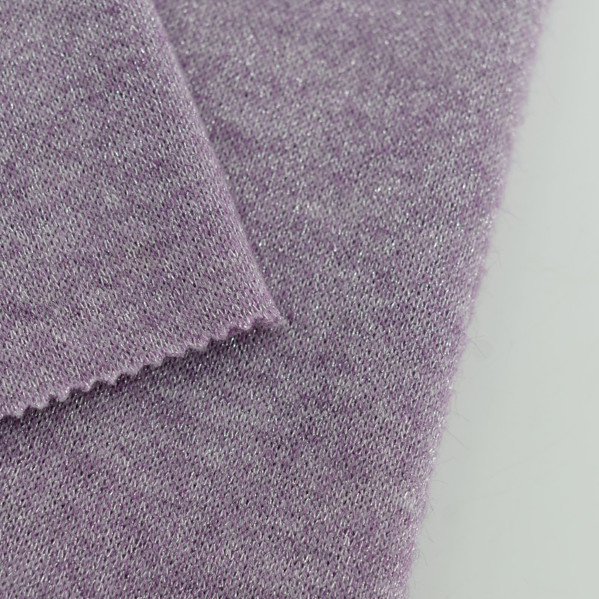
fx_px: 1566
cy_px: 322
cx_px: 242
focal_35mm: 80
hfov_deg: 21.6
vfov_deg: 21.6
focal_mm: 50
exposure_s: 1/125
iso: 100
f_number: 3.5
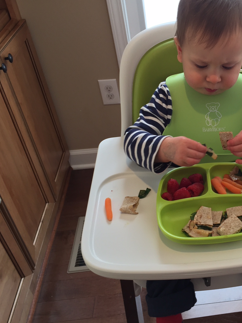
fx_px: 364
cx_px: 208
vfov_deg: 47.9
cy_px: 162
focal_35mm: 39
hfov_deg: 35.1
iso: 40
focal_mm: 4.15
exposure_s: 1/40
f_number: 2.2
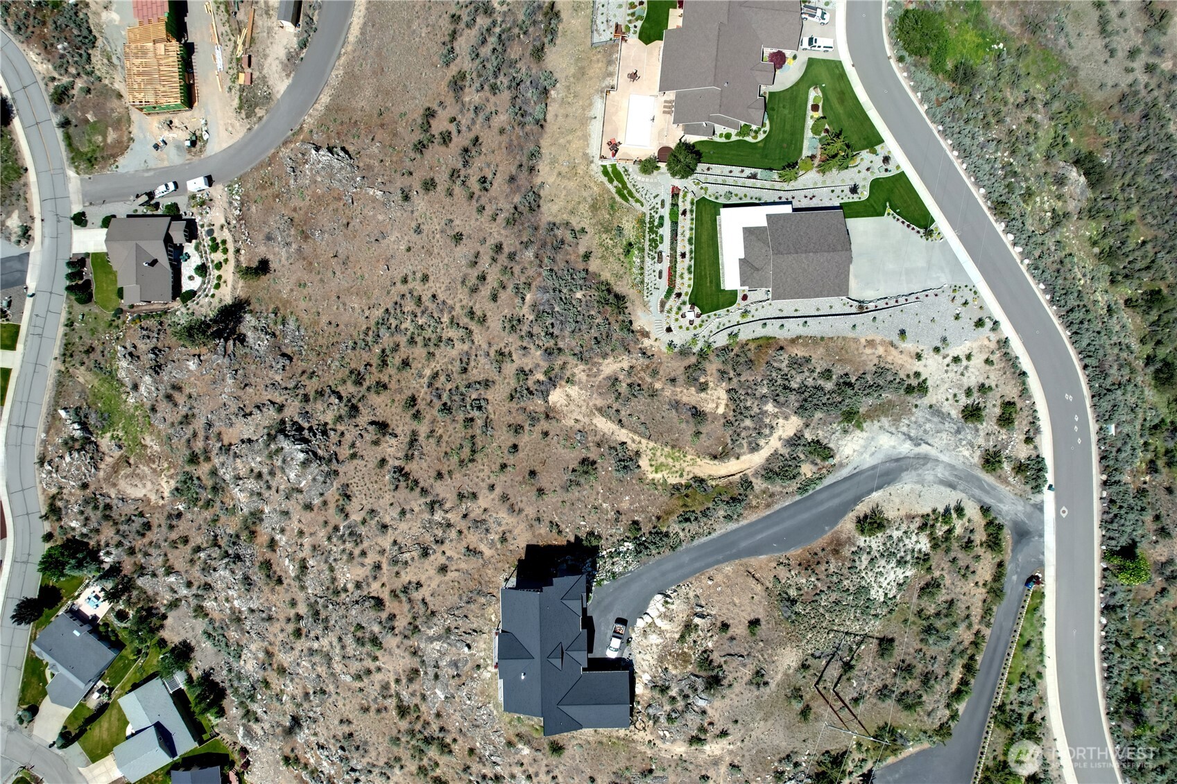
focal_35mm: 22
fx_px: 719
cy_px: 392
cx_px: 588
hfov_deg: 78.6
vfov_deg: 57.2
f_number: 2.8
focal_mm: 8.4
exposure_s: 1/1250
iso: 100
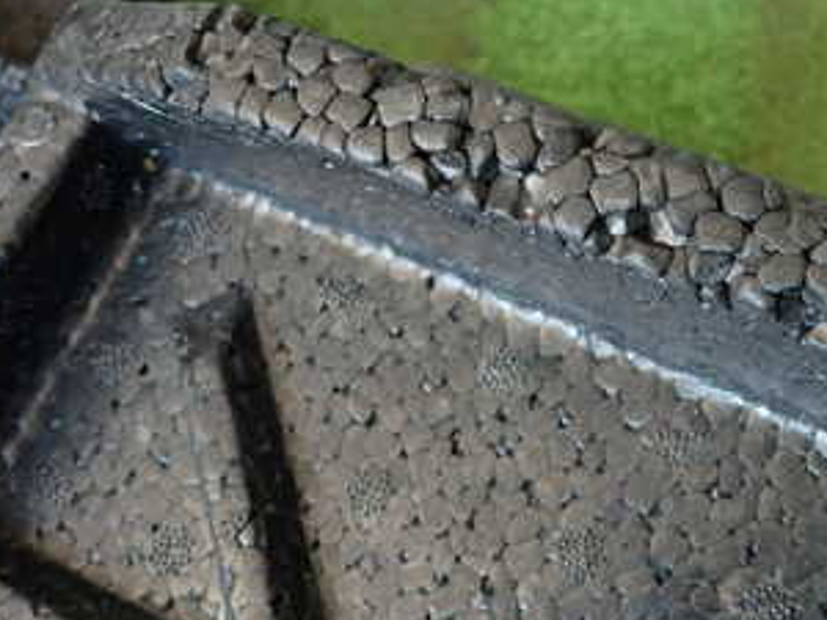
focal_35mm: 50
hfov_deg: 36.4
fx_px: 1195
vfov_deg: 29.1
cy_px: 281
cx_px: 706
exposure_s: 1/30
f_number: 2
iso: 200
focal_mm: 4.5
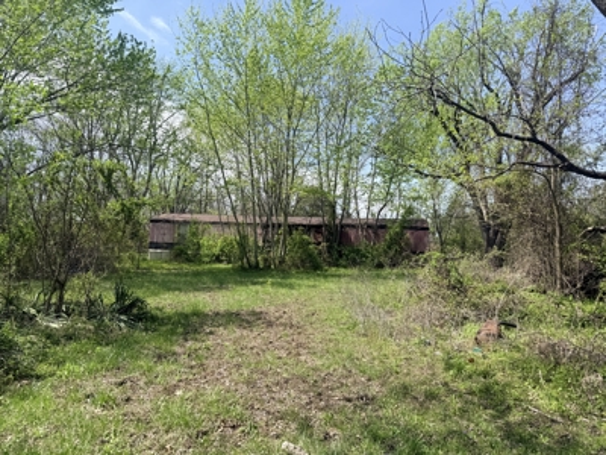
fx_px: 420
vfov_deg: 56.8
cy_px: 228
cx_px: 303
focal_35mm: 24
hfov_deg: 71.6
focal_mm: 6.76
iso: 80
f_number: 1.78
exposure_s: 1/2299
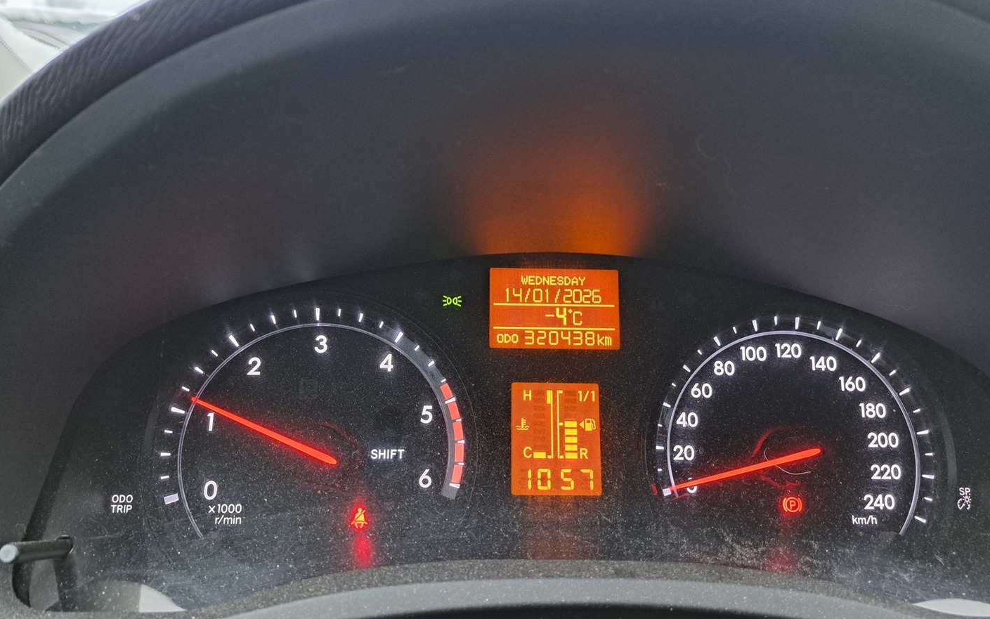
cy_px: 358
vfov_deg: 47.4
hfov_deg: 70.4
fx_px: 702
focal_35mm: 26
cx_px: 504
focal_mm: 5.23
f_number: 1.8
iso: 400
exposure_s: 1/33
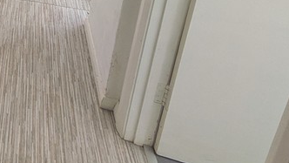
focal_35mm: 47
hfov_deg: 31.2
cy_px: -103
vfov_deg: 20.5
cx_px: -107
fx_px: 360
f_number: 2.2
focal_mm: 1.83
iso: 63
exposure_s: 1/50
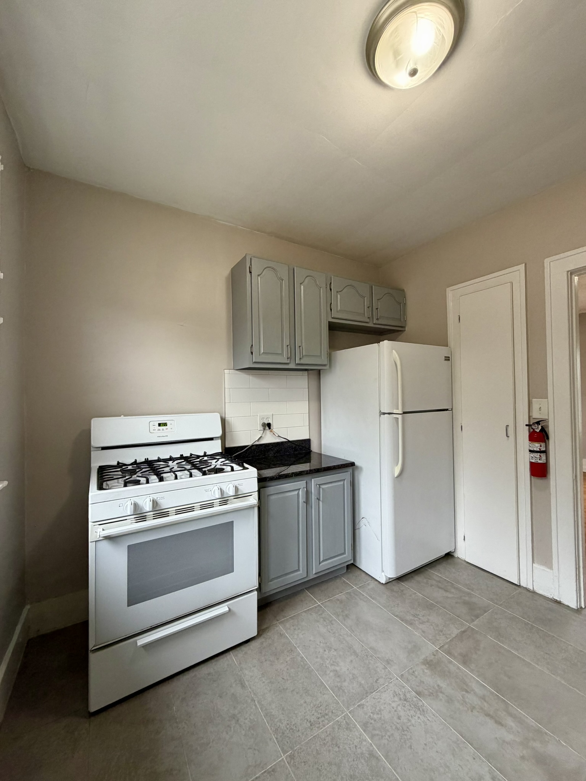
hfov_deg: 85.7
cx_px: 293
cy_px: 390
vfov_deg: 102.1
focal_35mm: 14
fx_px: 316
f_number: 2.2
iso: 250
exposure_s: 1/121
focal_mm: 2.22
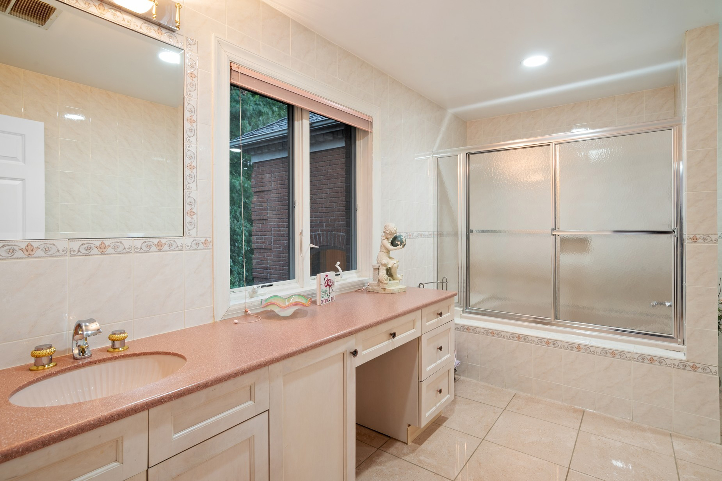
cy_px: 240
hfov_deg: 90.0
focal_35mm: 18
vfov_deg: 67.4
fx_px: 361
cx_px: 361
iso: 200
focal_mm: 18
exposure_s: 4
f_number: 11
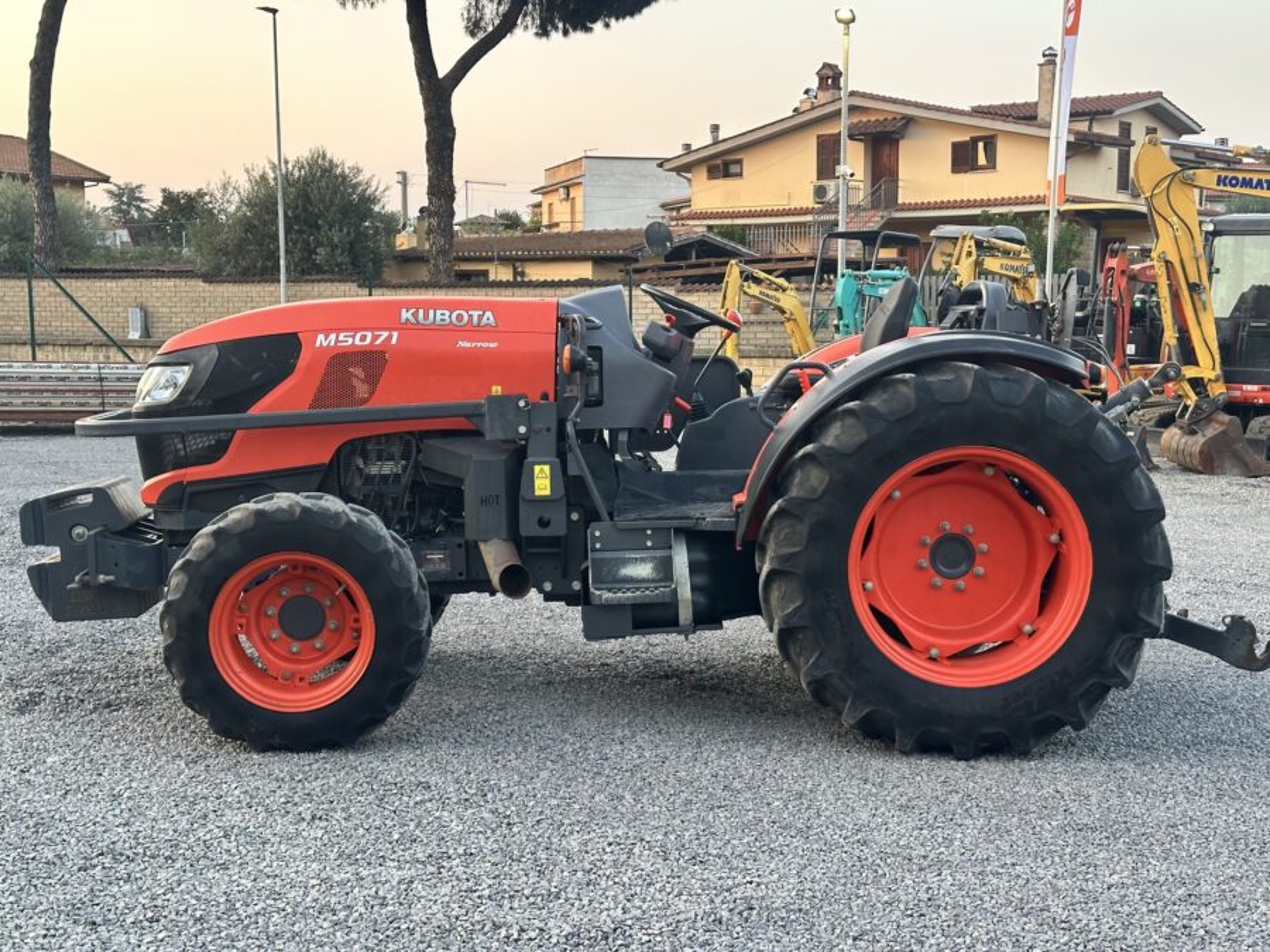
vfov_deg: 30.3
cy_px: 476
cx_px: 635
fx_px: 1761
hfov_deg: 39.7
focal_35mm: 48
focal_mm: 6.86
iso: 80
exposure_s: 1/84
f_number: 1.78
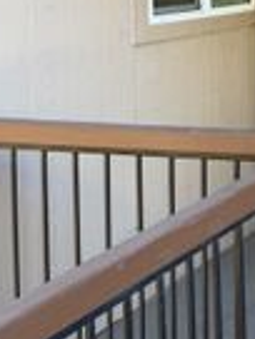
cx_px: 545
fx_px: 864
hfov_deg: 13.7
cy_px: -26
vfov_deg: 21.2
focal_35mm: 88
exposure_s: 1/121
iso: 64
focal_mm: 6.76
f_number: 1.78
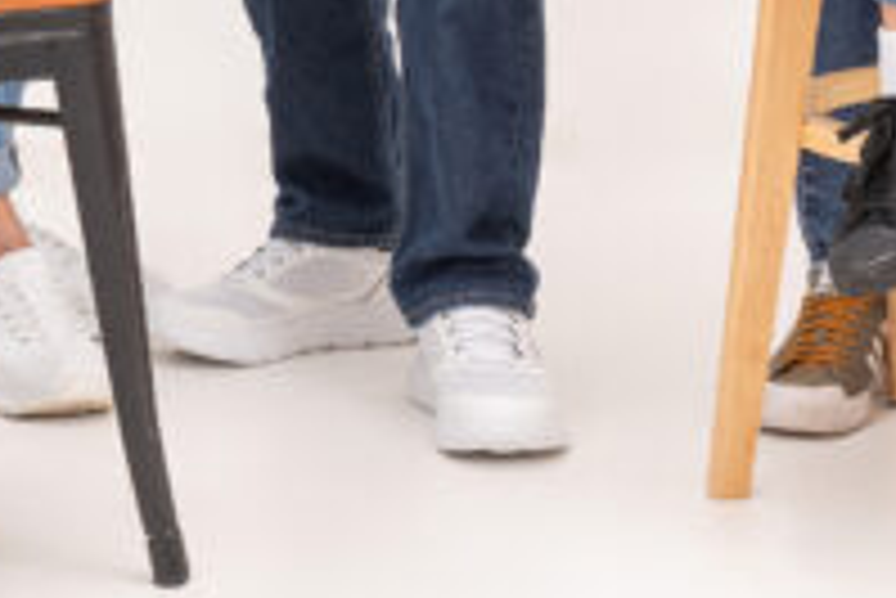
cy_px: -411
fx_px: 5380
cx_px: 113
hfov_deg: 9.5
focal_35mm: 216
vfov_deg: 6.3
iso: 200
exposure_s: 1/125
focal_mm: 42
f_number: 8
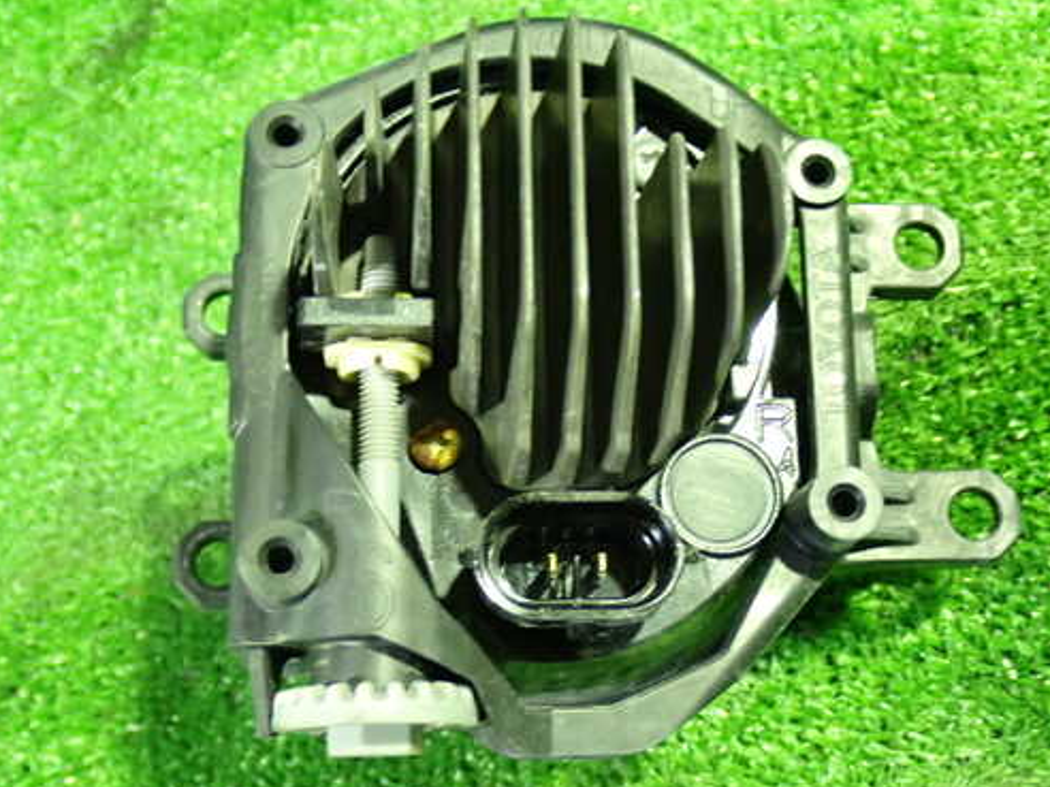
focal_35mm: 50
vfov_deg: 29.1
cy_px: 409
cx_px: 619
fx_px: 1517
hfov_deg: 38.1
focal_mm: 7.31
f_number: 2.8
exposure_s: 1/13
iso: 800
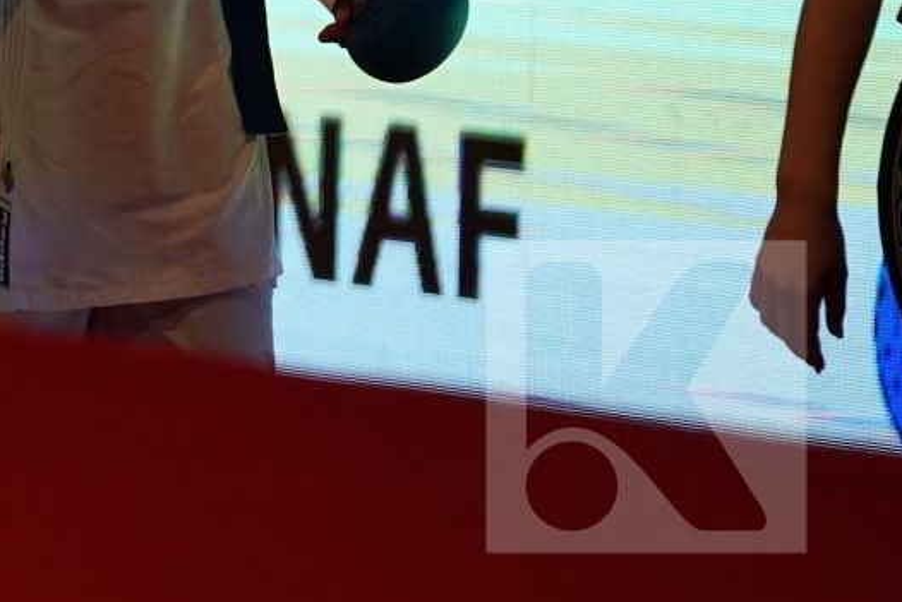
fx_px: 14911
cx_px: -516
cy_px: -213
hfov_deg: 3.5
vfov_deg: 2.3
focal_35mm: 595
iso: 2500
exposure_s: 1/1000
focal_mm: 174
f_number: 2.8
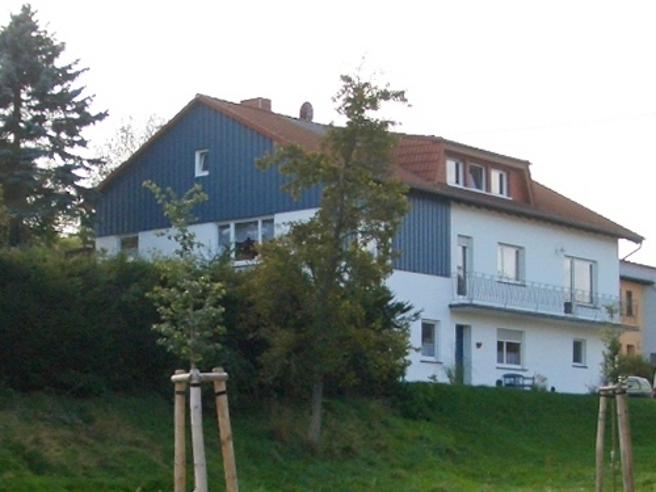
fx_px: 663
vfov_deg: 40.7
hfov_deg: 52.6
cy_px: 246
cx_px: 328
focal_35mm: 35
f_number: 2.6
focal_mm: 5.8
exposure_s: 1/500
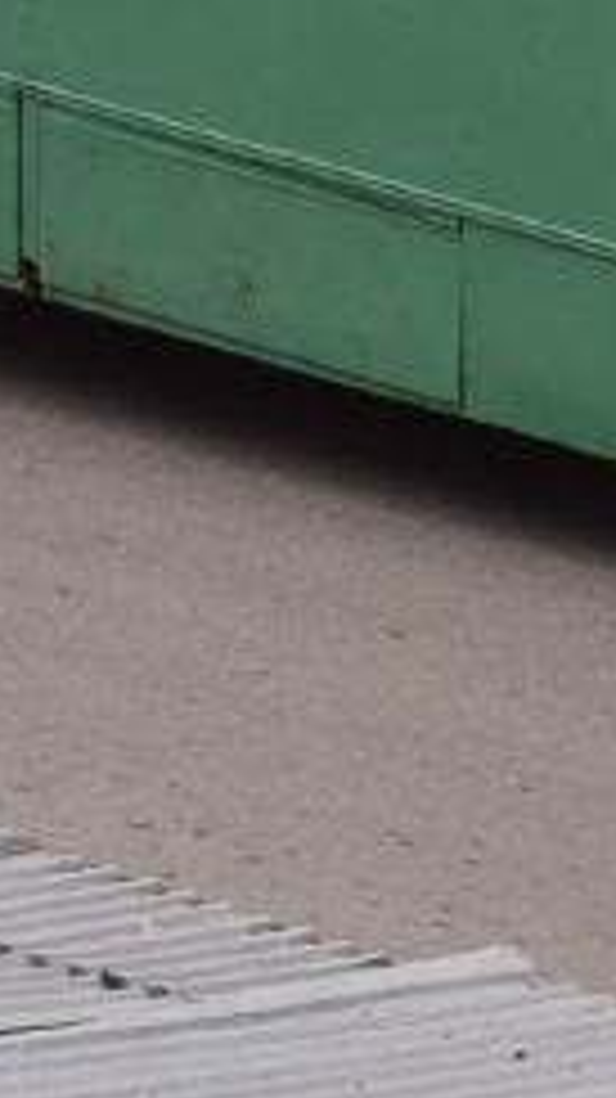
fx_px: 25583
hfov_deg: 1.4
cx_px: 854
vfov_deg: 2.5
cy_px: -4
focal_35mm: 880
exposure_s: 1/320
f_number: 10
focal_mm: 105
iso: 400
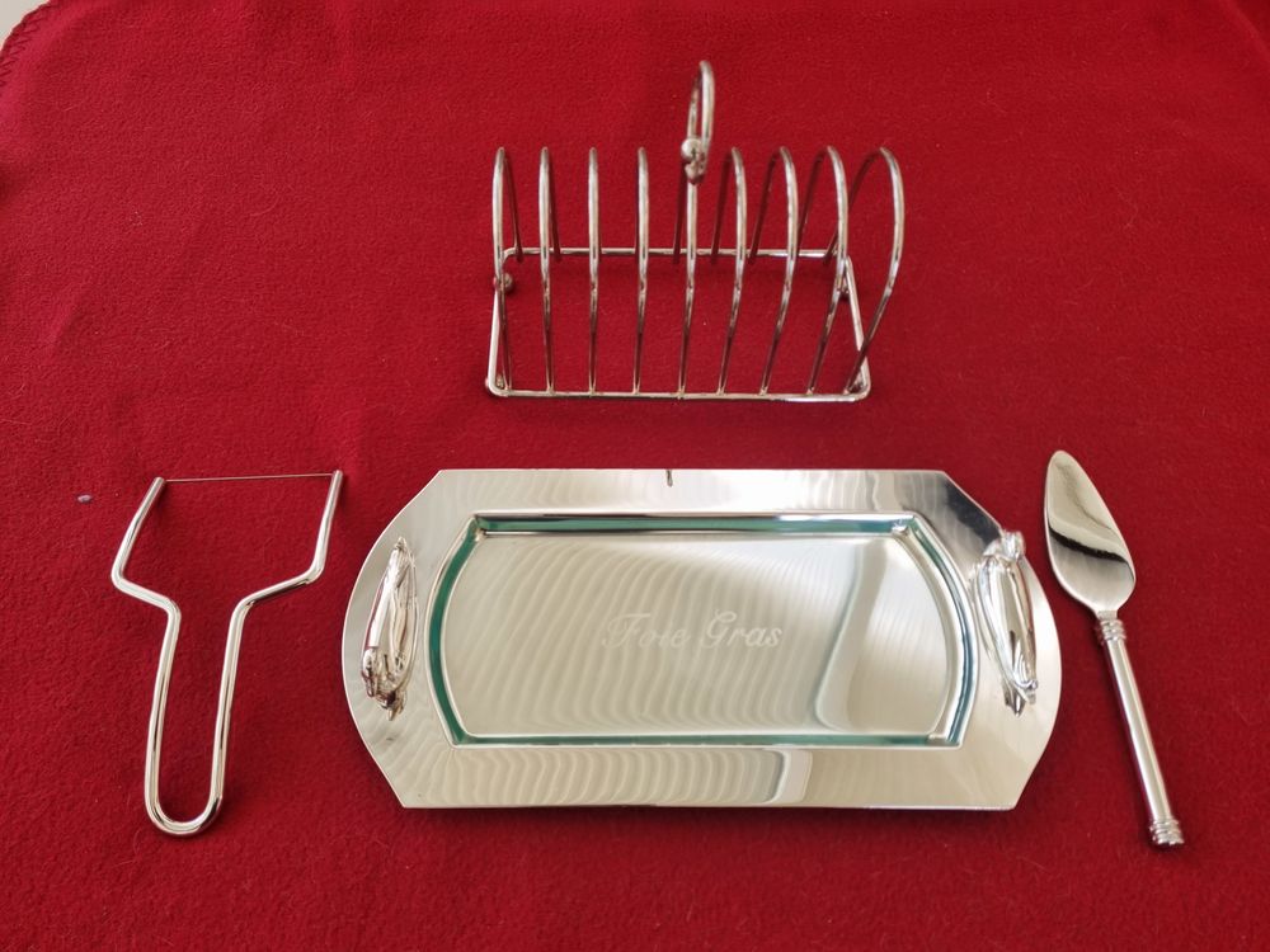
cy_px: 476
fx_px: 954
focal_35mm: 26
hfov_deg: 67.3
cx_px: 635
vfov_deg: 53.1
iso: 50
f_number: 1.8
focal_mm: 5.4
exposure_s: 1/224
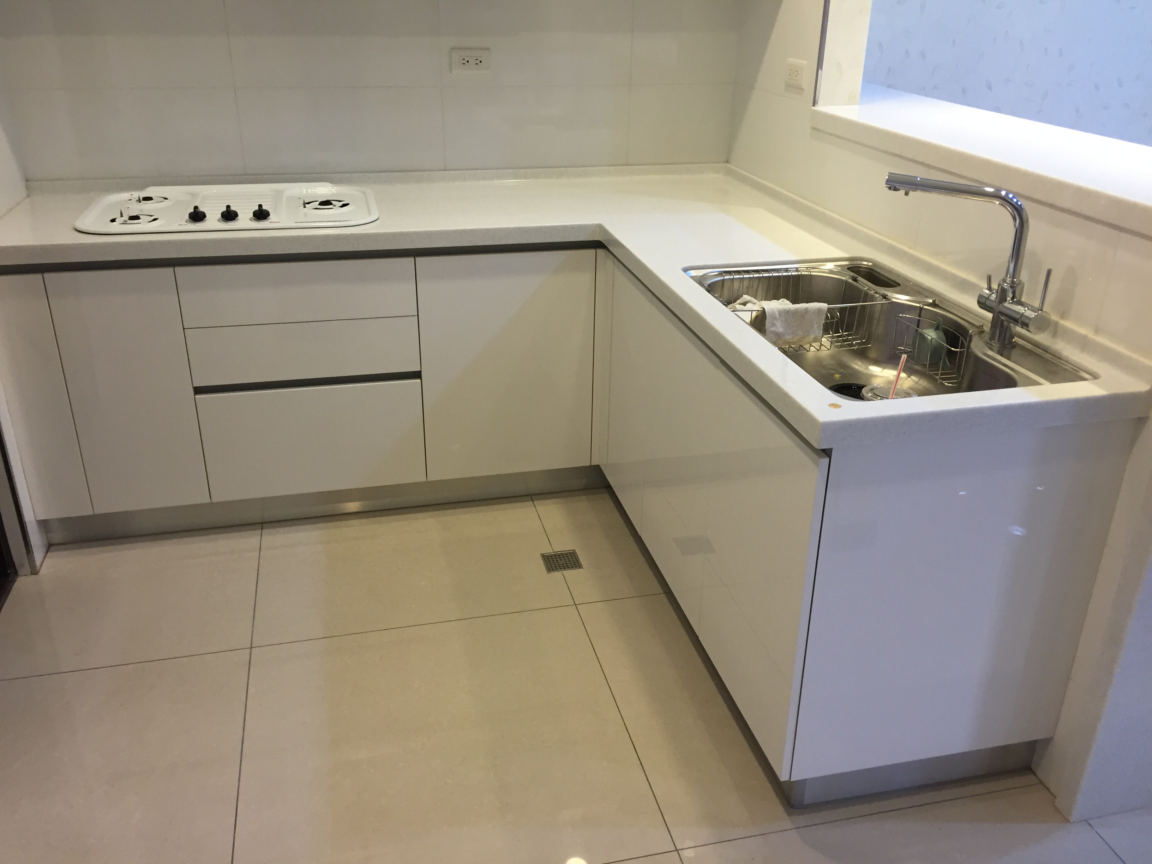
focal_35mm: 29
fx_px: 965
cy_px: 432
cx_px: 576
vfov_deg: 48.2
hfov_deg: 61.7
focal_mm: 4.15
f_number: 2.2
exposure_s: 1/30
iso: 80
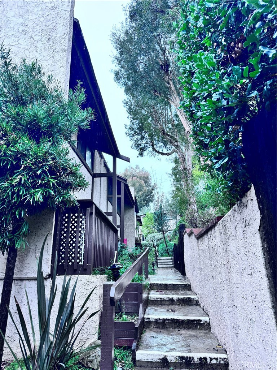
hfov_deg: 56.8
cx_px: 138
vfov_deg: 71.6
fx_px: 256
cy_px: 185
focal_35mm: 24
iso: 80
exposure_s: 1/121
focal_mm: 6.86
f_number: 1.78
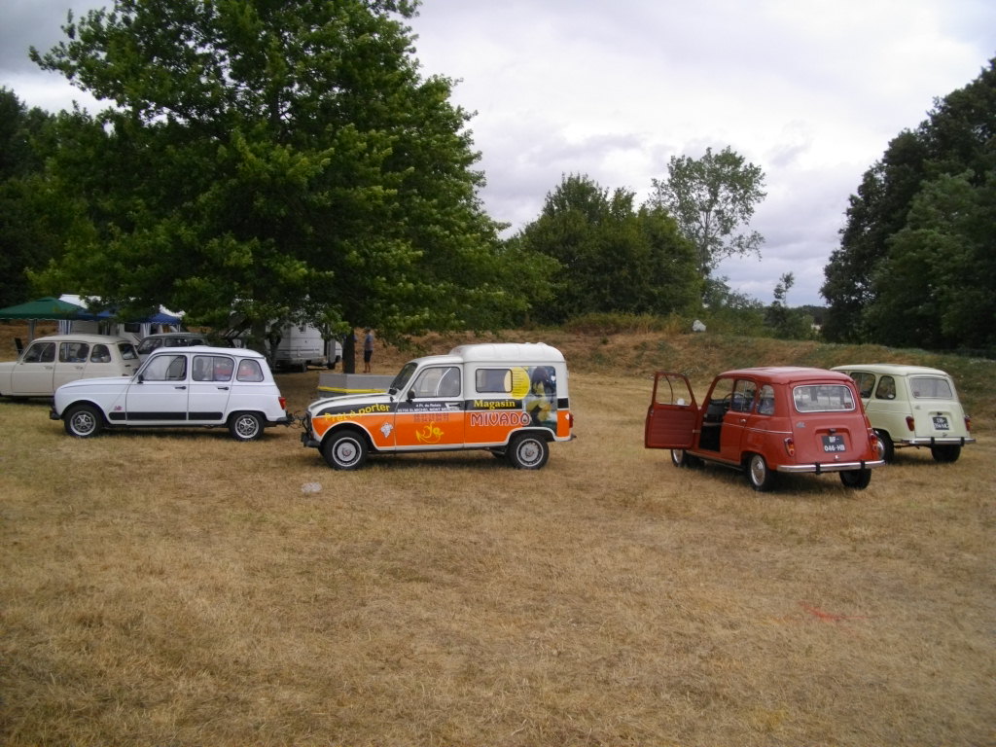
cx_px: 498
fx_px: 892
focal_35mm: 31
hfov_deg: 58.4
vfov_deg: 45.4
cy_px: 374
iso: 100
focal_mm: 5.7
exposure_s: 1/125
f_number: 8.8
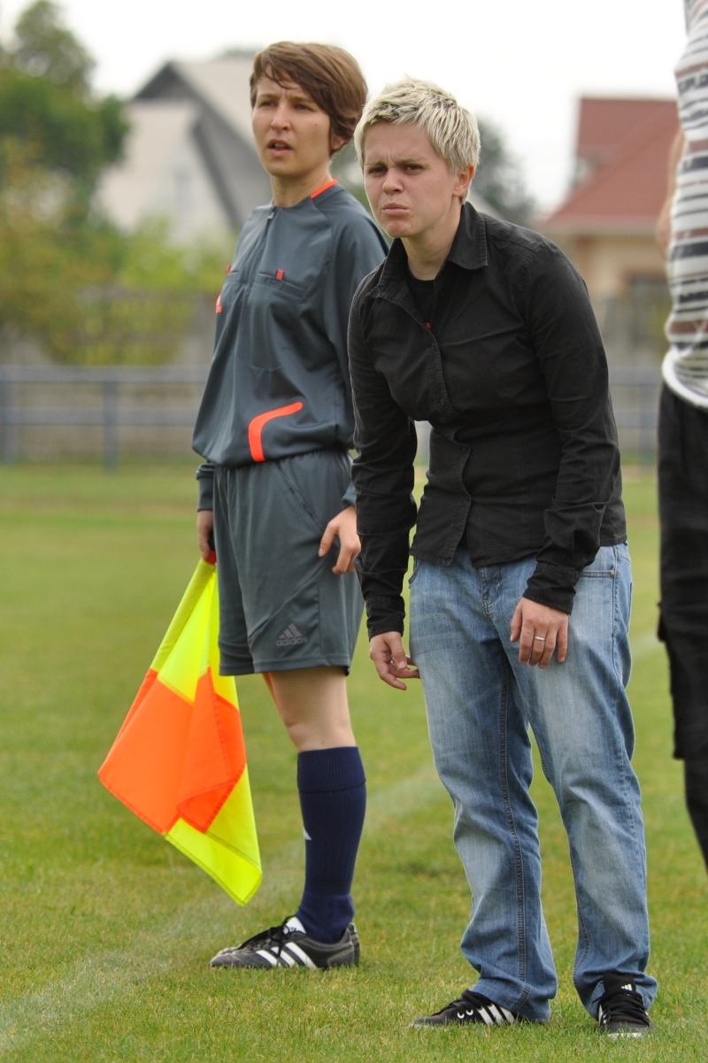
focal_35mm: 180
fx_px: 5313
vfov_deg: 11.4
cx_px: 354
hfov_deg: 7.6
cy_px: 532
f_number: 4
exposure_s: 1/800
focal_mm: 120
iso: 200
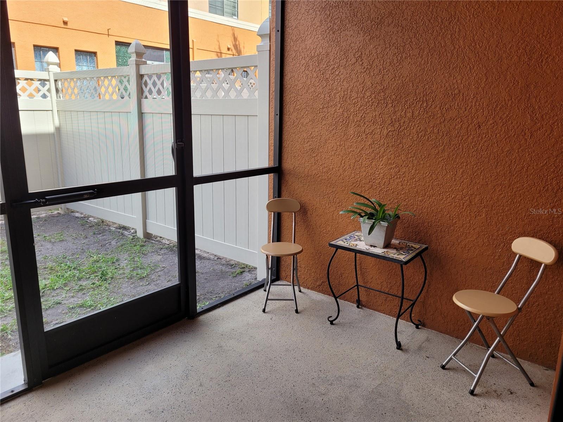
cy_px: 211
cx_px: 282
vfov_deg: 53.1
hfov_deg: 67.3
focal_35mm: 26
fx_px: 423
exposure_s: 1/288
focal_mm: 5.4
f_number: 1.8
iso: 40
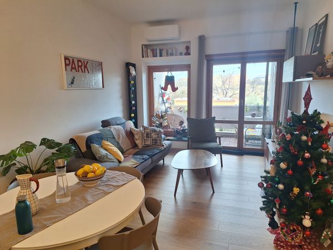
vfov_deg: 58.9
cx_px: 166
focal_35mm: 23
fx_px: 221
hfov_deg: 73.9
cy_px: 125
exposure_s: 1/127
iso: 40
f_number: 1.8
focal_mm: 5.54
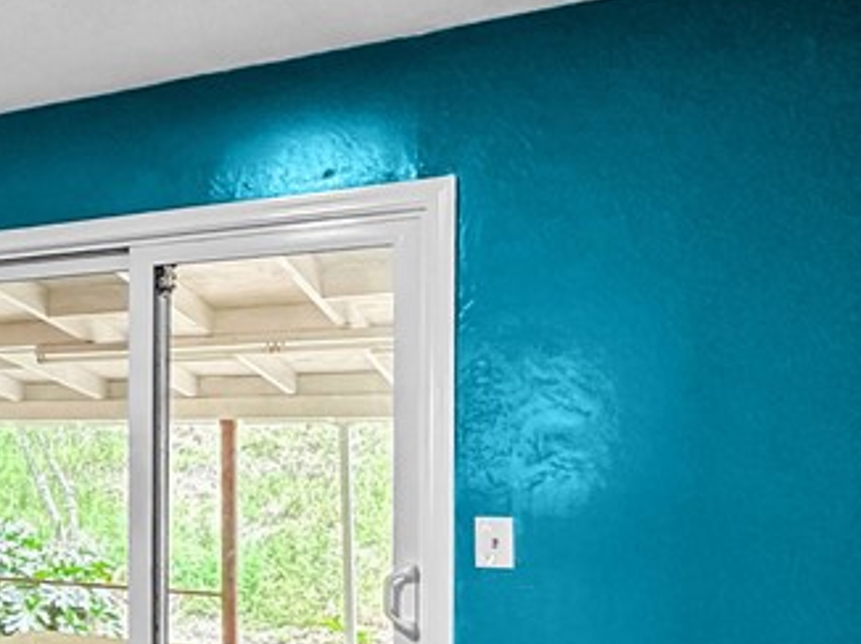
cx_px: -227
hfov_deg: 33.1
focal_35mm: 44
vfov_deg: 30.5
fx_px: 1094
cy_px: 641
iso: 400
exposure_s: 1/60
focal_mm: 2.22
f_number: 2.2
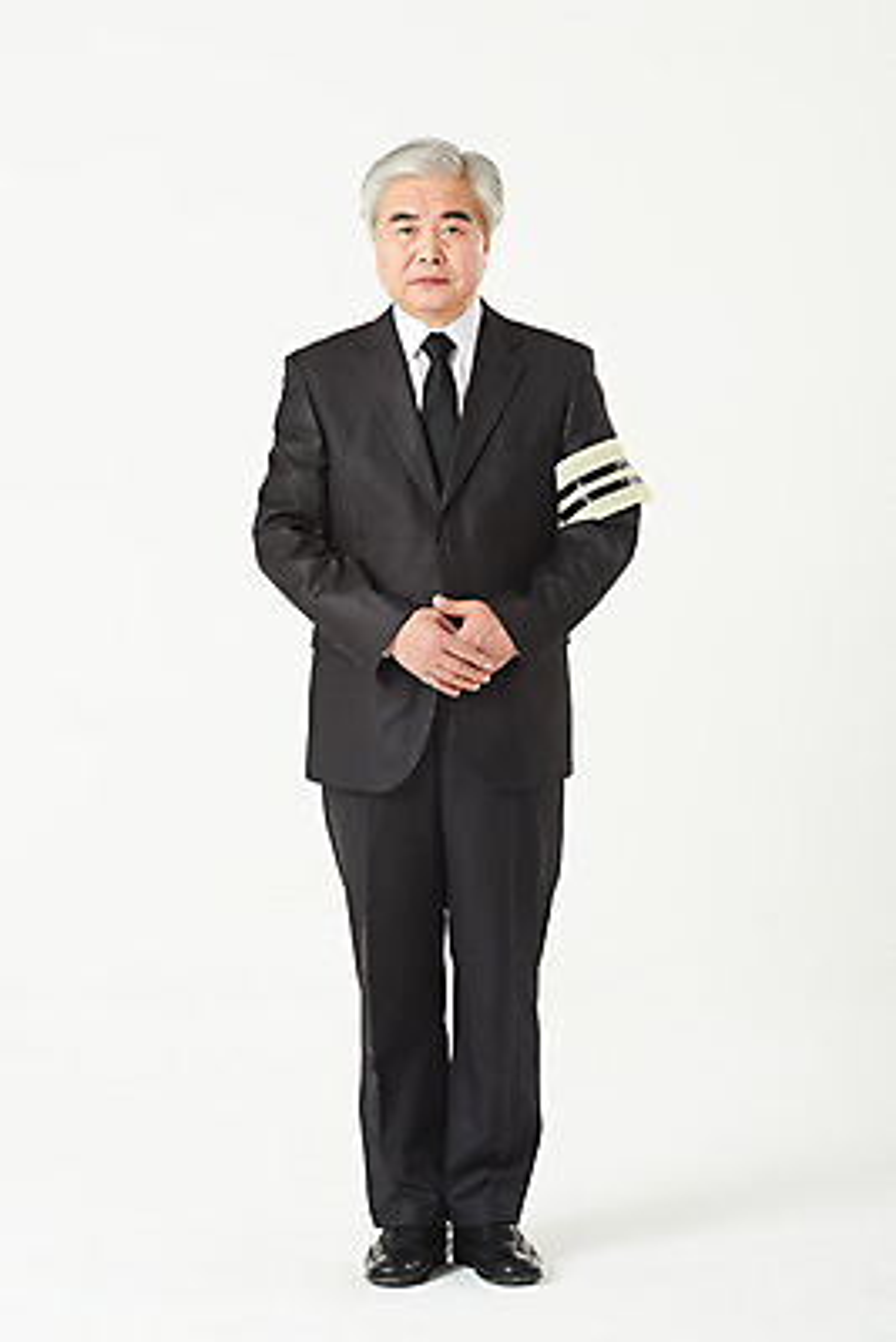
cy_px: 671
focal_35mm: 98
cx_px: 448
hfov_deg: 14.0
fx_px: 3655
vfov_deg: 20.8
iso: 100
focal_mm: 98
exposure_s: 1/125
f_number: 11
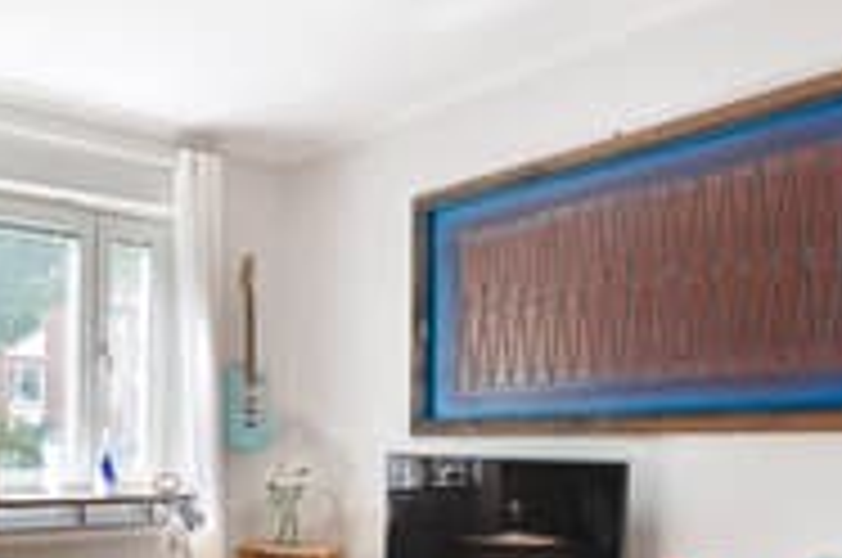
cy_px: 446
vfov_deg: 35.6
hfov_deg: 47.0
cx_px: 59
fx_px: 841
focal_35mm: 36
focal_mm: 16
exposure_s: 1/100
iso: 200
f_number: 8
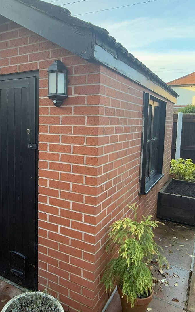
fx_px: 238
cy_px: 145
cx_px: 66
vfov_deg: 66.4
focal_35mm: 28
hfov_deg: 43.9
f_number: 2.2
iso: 125
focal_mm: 2.22
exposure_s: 1/99
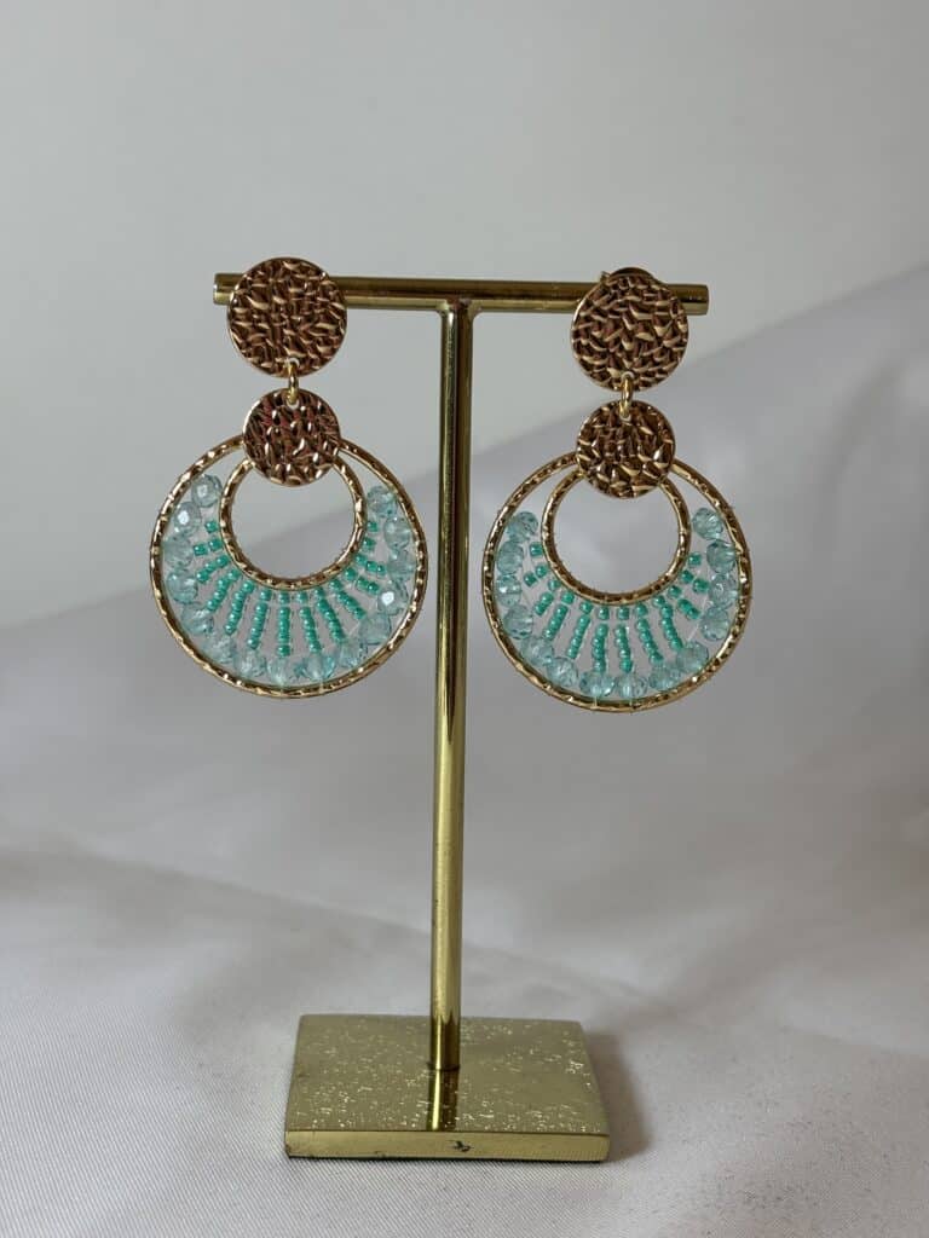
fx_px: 1861
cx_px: 464
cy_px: 619
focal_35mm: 52
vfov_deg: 36.8
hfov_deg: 28.0
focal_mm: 5.96
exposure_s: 1/114
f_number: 1.6
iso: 25
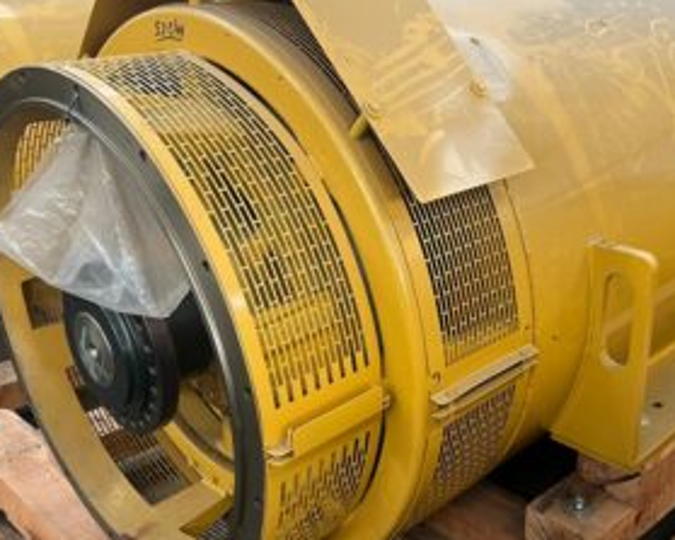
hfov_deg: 44.4
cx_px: 431
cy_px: 291
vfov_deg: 36.5
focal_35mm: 41
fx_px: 819
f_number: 1.6
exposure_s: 1/61
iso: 125
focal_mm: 5.1
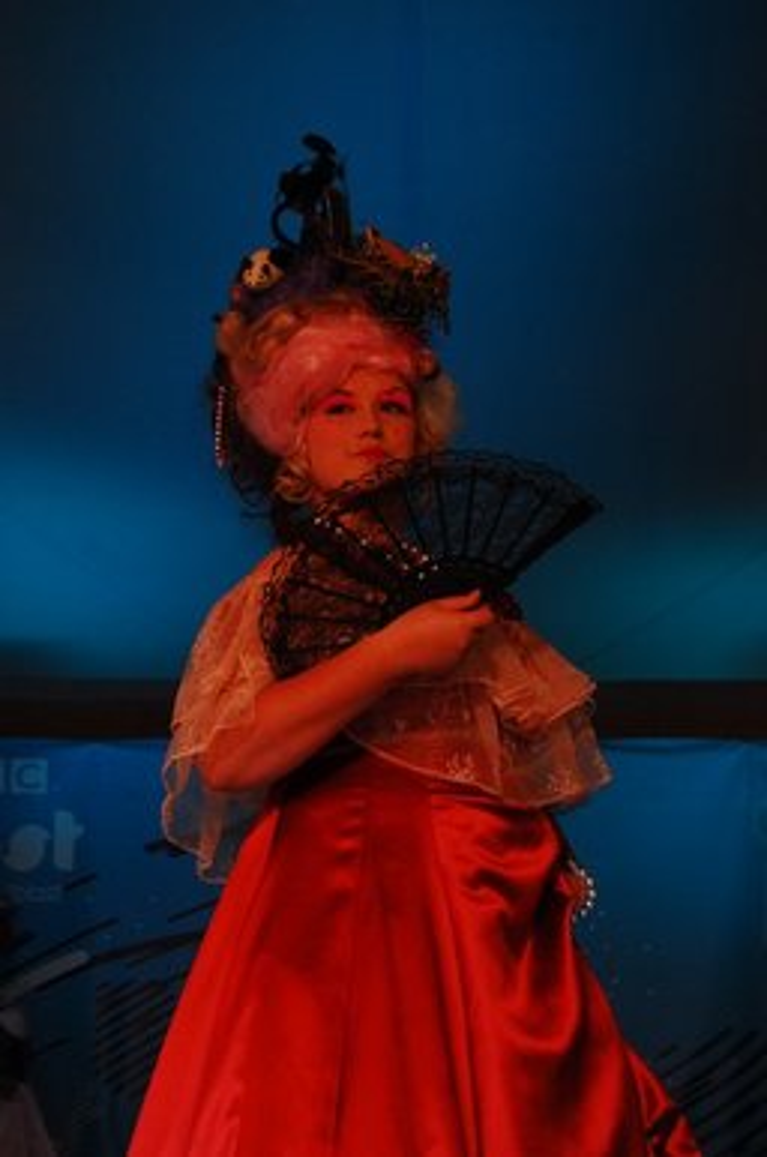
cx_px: 384
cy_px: 578
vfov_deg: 24.7
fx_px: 2646
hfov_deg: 16.5
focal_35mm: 82
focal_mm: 55
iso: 800
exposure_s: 1/100
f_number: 6.3
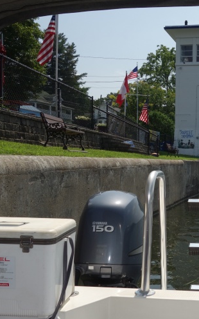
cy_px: 170
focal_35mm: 46
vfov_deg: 43.5
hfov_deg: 26.3
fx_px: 399
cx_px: 207
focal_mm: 10.4
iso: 125
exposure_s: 1/800
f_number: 5.6
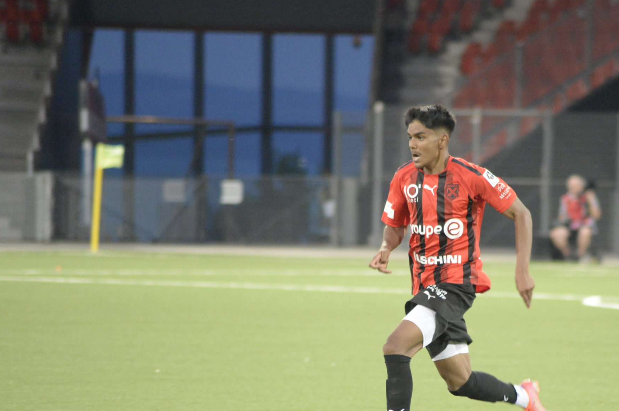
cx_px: 435
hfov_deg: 5.5
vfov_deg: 3.6
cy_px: 294
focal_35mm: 378
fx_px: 6492
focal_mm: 260
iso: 9000
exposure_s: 1/400
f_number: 5
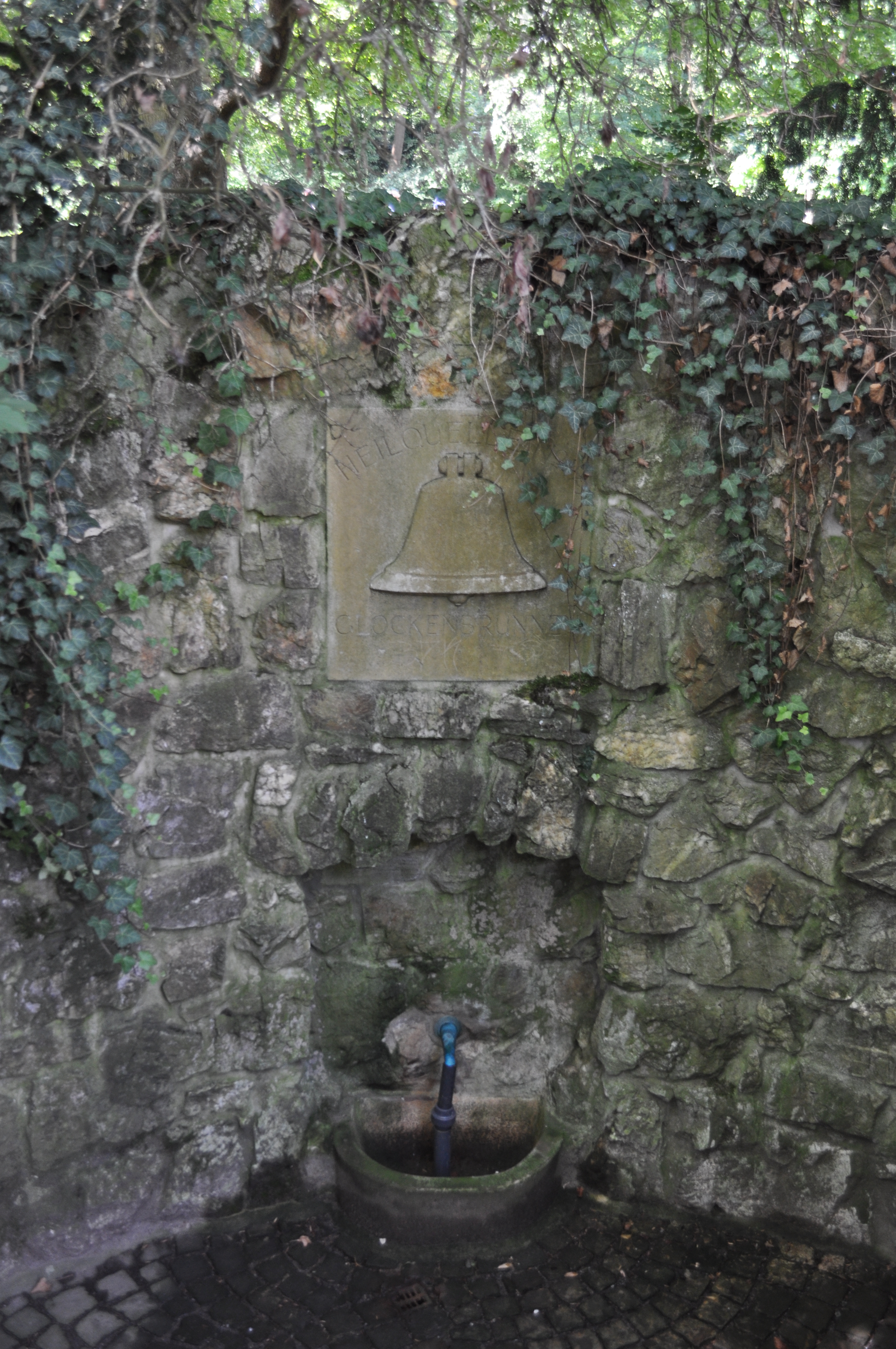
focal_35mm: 36
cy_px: 674
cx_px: 448
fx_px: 1347
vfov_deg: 53.2
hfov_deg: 36.8
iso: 400
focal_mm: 24
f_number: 4
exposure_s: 1/60
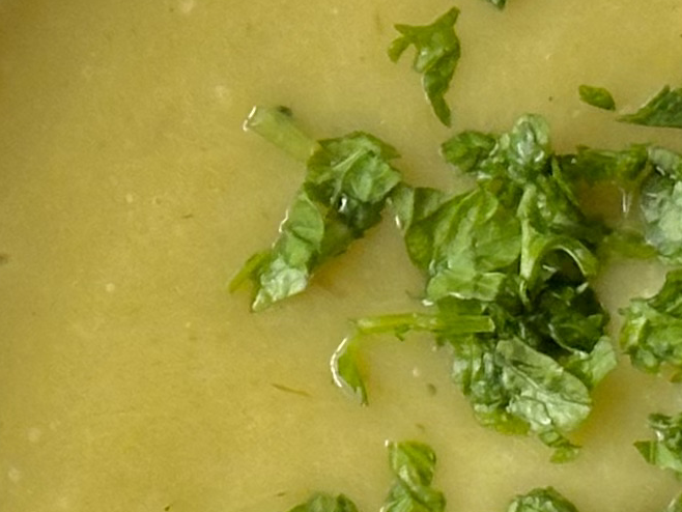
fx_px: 5794
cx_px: -183
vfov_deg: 5.0
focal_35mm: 294
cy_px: 727
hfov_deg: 6.7
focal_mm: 6.86
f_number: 1.78
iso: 125
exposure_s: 1/50
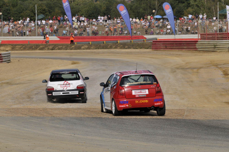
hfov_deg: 8.1
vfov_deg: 5.4
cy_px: 76
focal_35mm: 255
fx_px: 1620
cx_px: 114
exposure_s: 1/1000
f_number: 8
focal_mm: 170
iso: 200
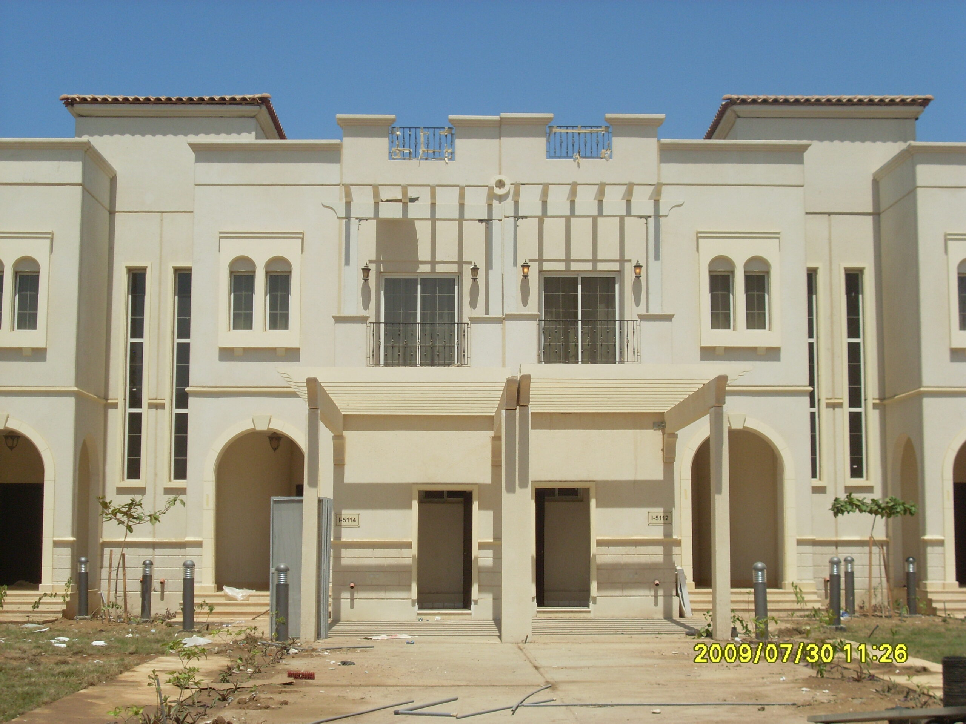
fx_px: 1674
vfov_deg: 24.4
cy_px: 362
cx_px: 483
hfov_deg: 32.2
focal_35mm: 60
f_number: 9.9
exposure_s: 1/250
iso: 80
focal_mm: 9.9
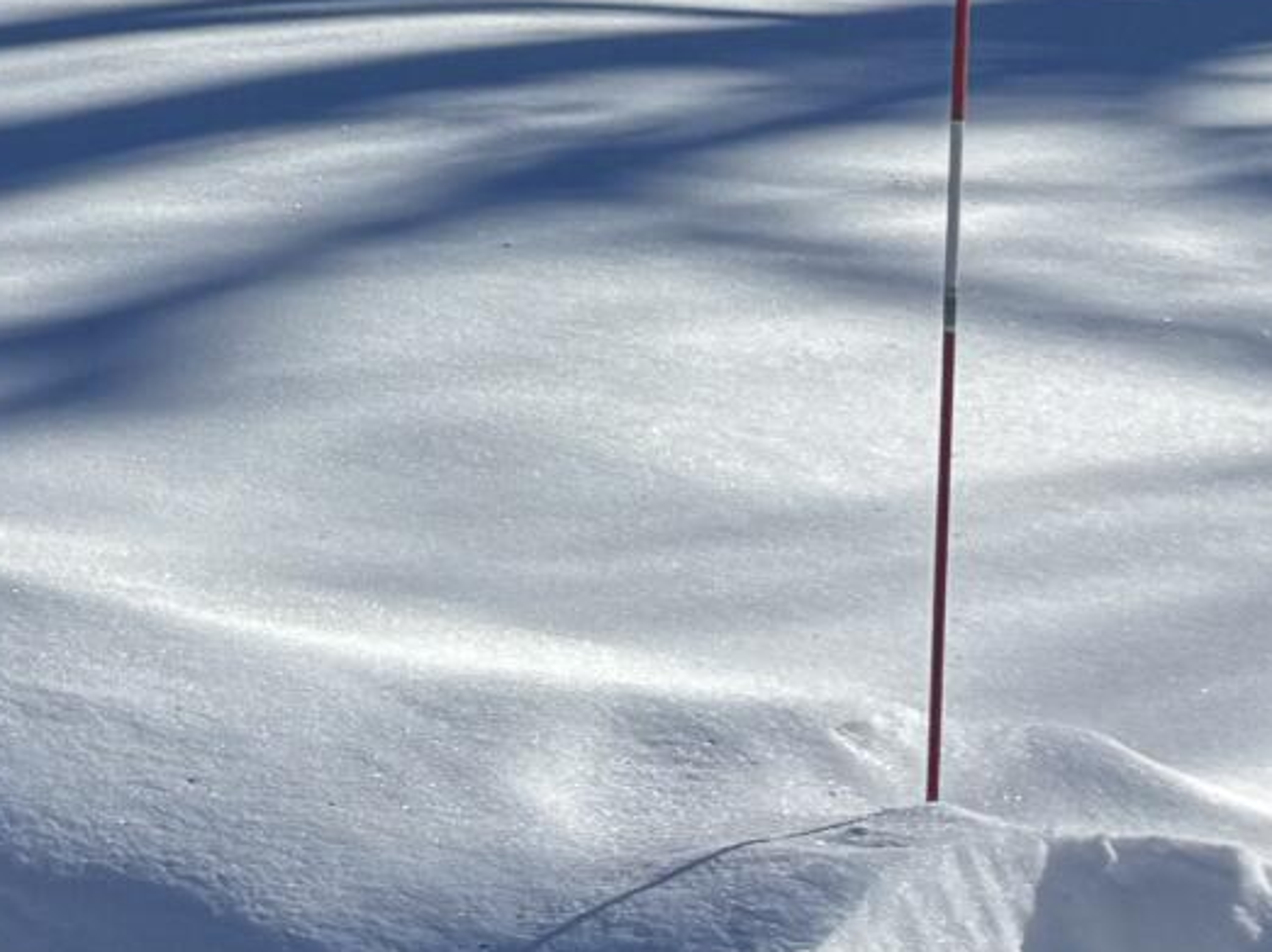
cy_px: -1344
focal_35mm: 138
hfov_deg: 11.5
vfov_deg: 9.5
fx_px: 5069
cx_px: -1871
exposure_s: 1/5348
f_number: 1.78
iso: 80
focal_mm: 6.76
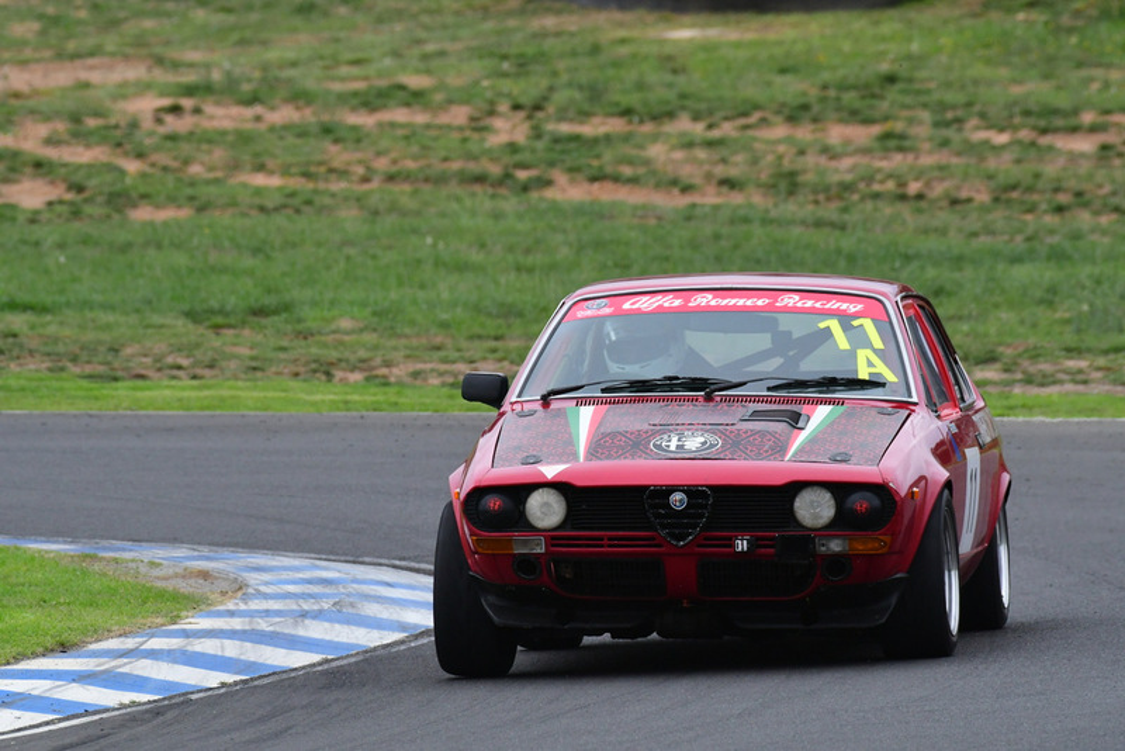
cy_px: 376
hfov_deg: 2.7
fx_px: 23445
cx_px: 562
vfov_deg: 1.8
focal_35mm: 750
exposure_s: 1/640
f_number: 11
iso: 1250
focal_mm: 500
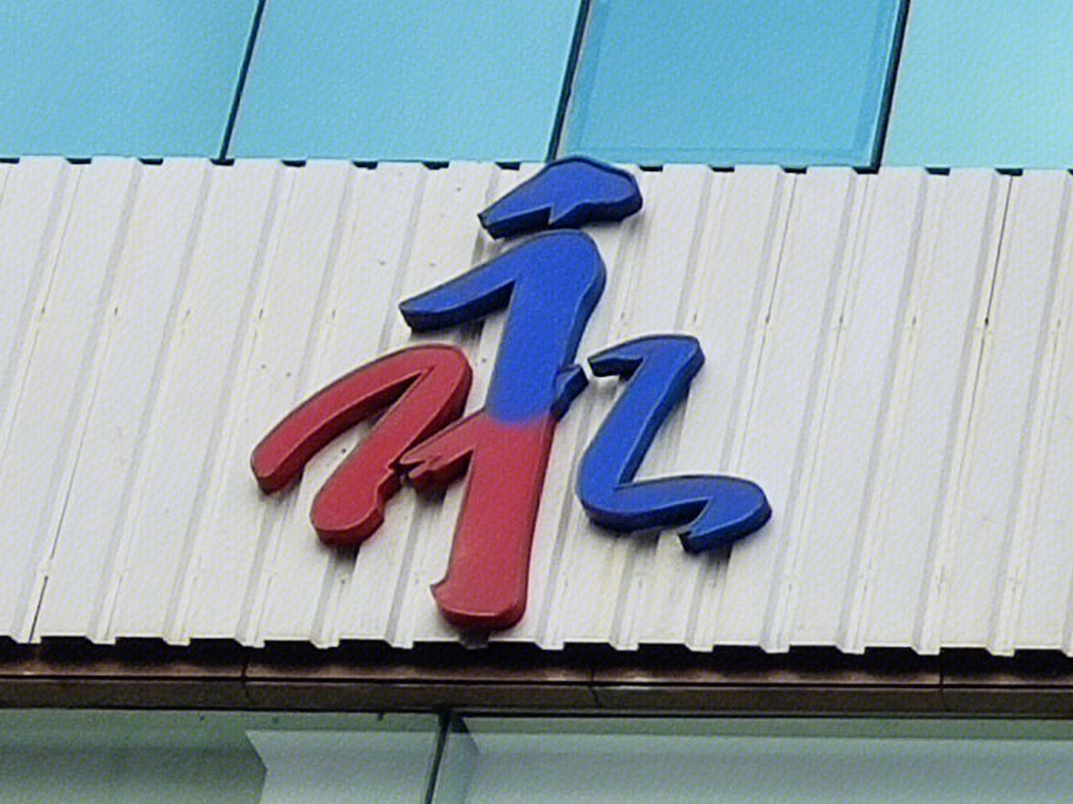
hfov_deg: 9.2
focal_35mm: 197
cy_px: 7
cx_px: 2400
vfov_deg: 7.5
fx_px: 6105
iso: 112
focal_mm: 4.75
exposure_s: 1/1617
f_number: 1.75
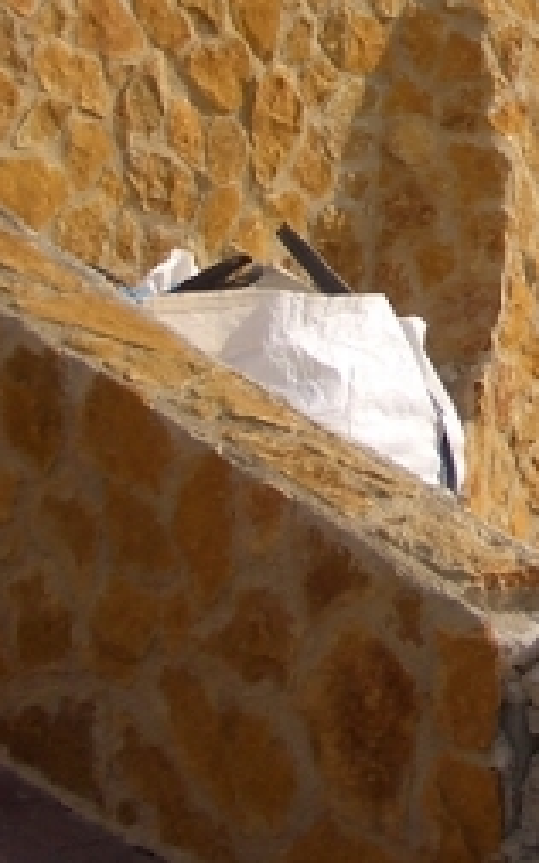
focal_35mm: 132
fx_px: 3104
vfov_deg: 15.5
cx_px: 819
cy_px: 5
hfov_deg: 9.6
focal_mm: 5.8
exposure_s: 1/500
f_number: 4.3
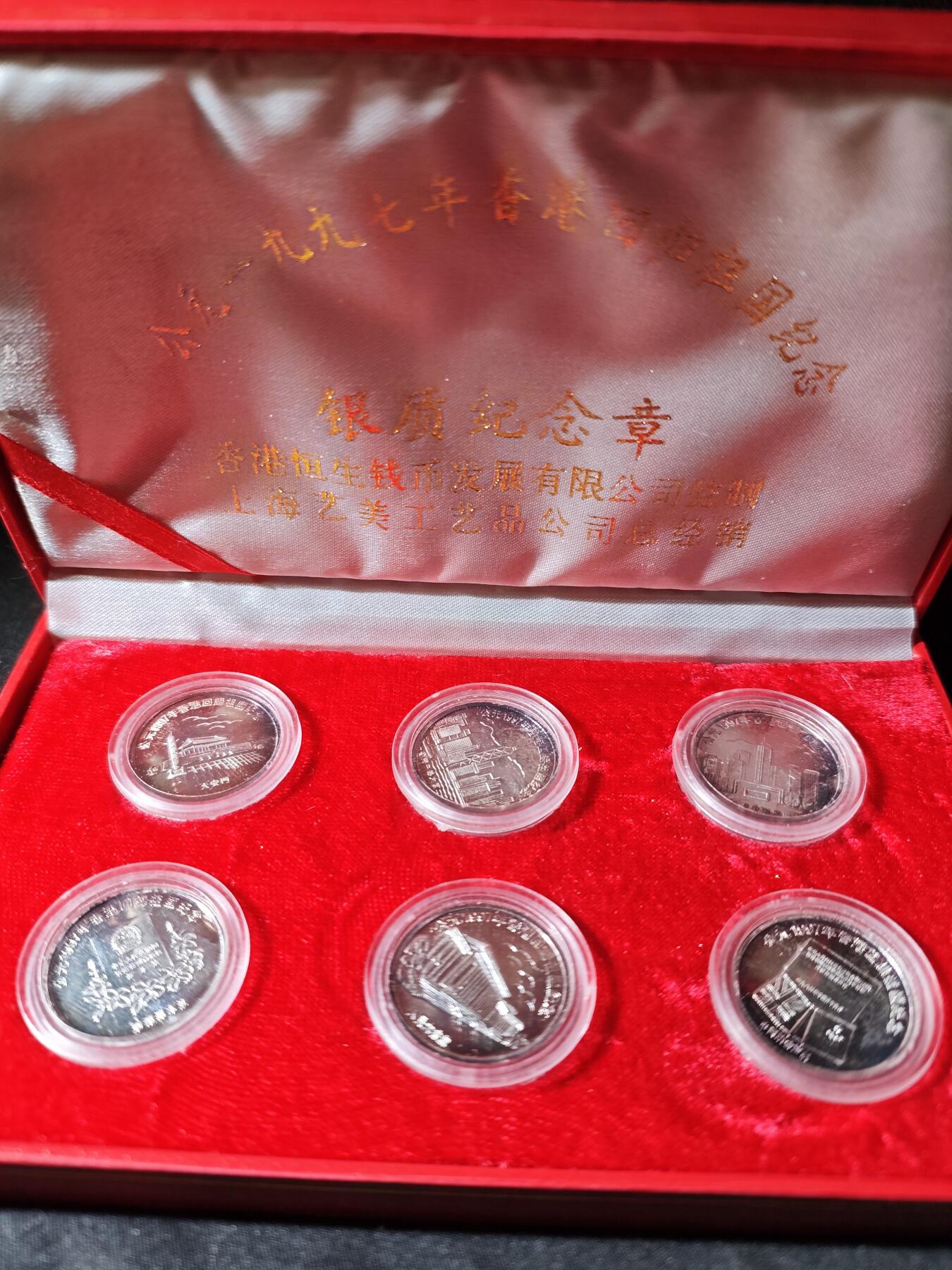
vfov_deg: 69.4
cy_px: 635
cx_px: 476
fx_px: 917
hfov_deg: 54.9
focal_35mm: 25
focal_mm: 5.85
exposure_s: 1/287
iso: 50
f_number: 1.63
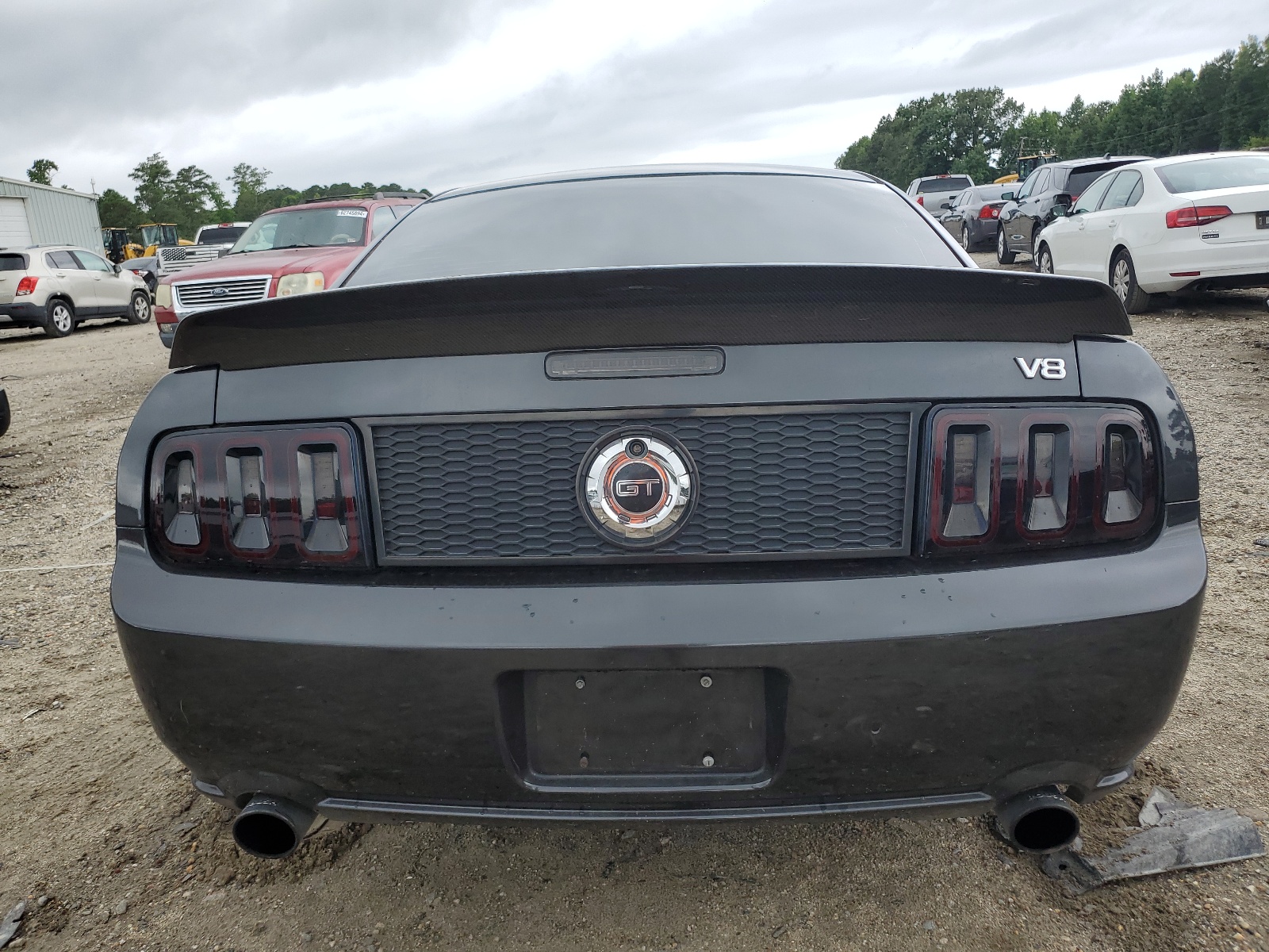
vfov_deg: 53.1
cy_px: 476
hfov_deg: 67.3
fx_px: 953
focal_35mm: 26
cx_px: 634
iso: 50
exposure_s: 1/833
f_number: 1.5
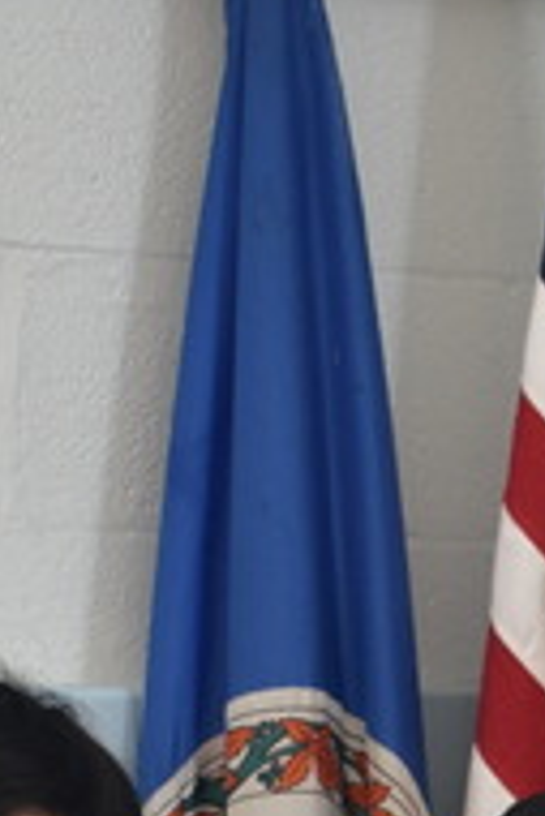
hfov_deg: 8.6
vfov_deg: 12.2
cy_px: 1276
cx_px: 571
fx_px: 3604
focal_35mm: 159
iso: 400
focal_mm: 24
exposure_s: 1/60
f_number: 4
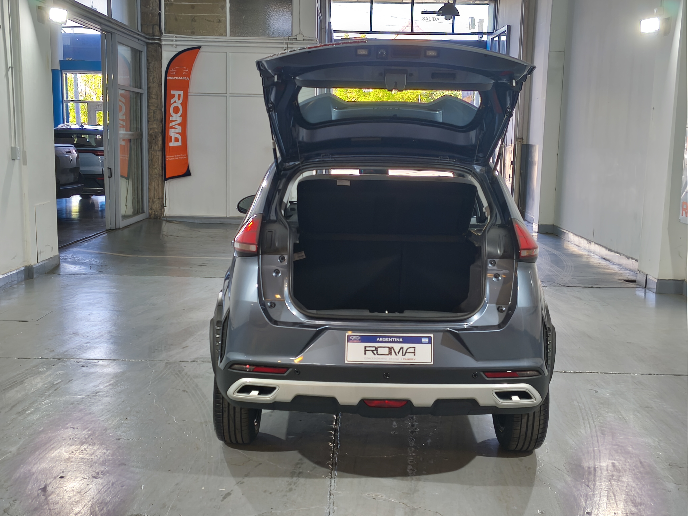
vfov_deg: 33.6
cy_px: 258
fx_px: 855
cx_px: 344
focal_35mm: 43
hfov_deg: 43.9
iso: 200
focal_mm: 5.35
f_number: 1.7
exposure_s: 1/100
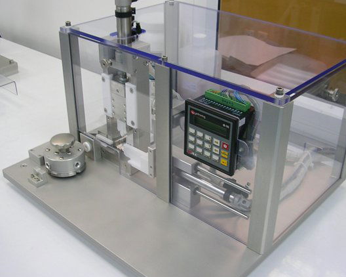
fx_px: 461
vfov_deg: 33.4
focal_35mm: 45
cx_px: 189
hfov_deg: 41.1
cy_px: 136
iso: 50
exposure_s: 1/36.7
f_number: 2.8
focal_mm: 5.8
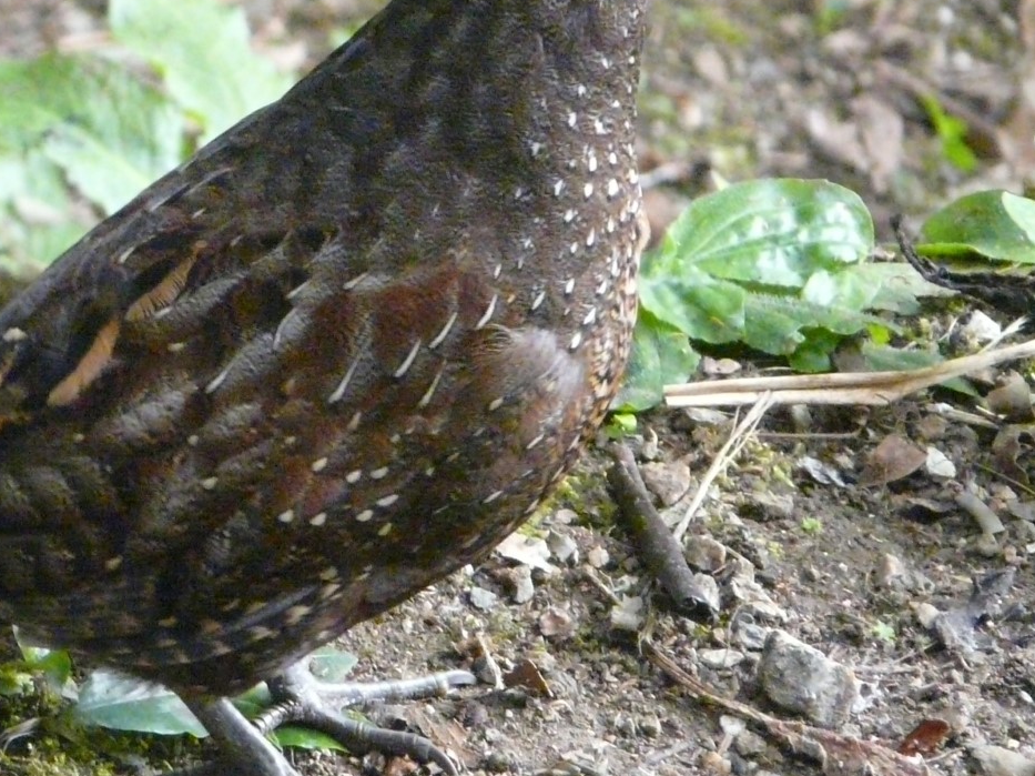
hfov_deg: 4.9
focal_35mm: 403
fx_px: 12045
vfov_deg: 3.7
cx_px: 339
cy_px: 316
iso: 800
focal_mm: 42.9
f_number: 3.6
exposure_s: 1/160
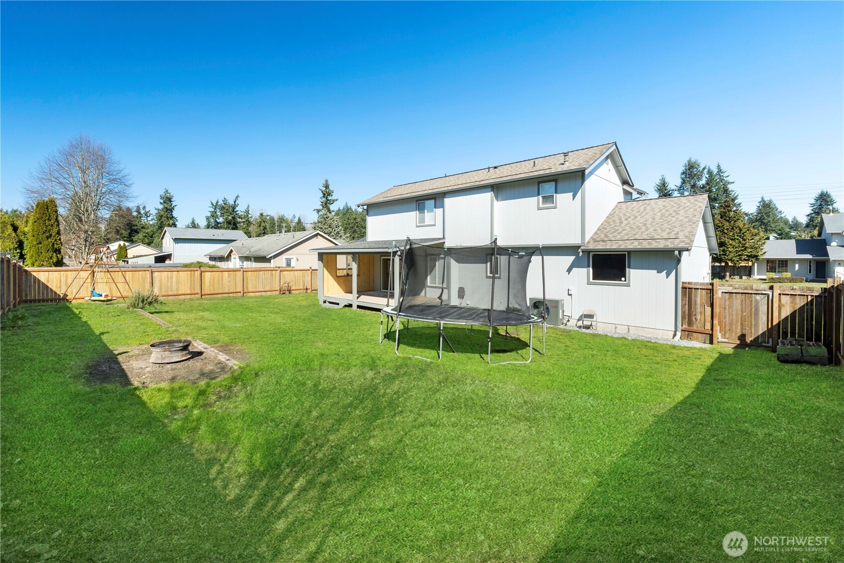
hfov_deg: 100.4
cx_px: 422
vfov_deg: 77.3
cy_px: 282
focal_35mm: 15
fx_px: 352
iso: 400
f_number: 8
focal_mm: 10
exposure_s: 1/200
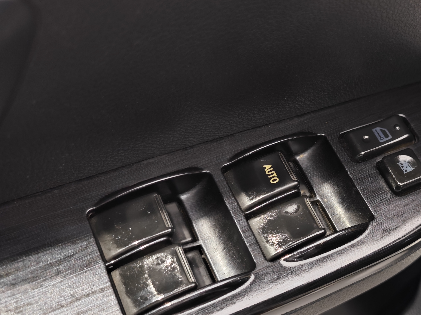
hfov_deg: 43.0
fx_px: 511
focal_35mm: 42
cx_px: 329
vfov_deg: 34.2
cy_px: 193
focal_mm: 8.7
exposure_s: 1/33.3
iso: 500
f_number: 1.9
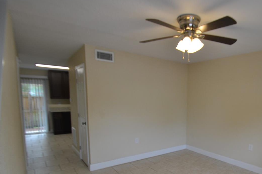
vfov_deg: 54.0
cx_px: 185
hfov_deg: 72.6
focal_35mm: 23
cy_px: 114
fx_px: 167
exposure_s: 1/100
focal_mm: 10
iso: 400
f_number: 5
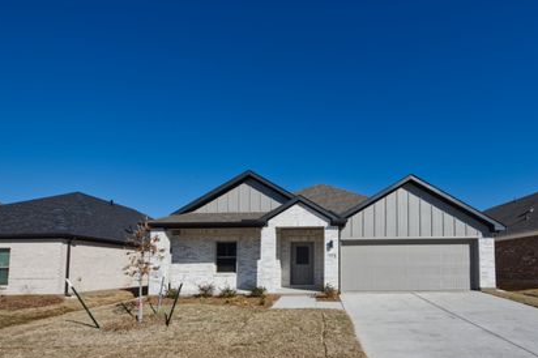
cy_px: 193
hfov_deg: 92.3
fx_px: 254
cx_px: 317
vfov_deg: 70.2
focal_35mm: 17
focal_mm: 14
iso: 100
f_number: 16
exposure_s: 1/200
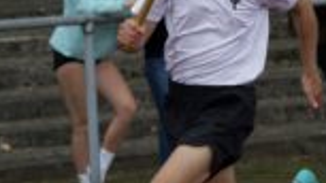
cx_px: 143
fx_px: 4857
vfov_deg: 2.2
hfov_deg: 3.8
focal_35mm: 562
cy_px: 89
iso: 400
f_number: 5.6
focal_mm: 130
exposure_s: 1/1600
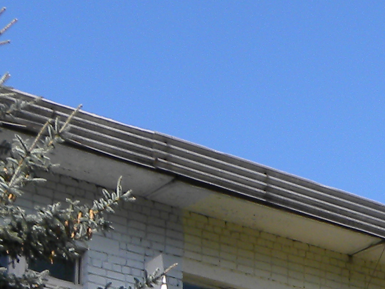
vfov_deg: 9.1
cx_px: 567
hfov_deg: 12.3
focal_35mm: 153
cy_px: 599
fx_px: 1701
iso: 64
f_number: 5
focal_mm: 5.9
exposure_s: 1/230
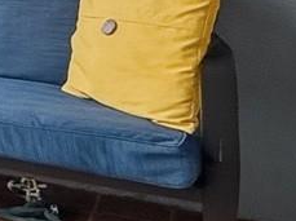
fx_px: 837
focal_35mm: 98
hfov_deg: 13.0
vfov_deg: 14.2
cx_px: -483
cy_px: -97
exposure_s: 1/101
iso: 64
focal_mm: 2.2
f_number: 2.2
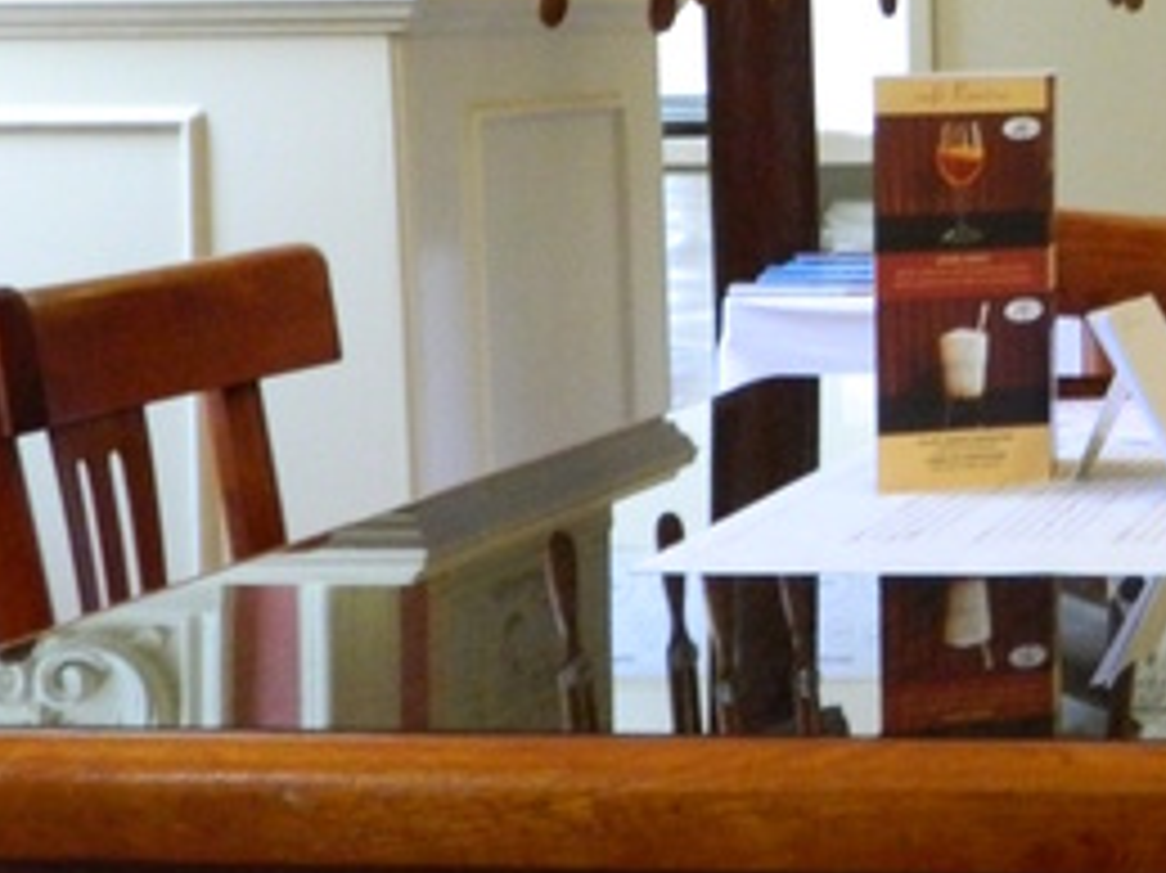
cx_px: 1400
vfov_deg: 13.6
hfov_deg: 17.4
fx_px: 3636
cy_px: 153
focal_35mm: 108
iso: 400
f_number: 3.3
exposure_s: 1/20
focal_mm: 6.2
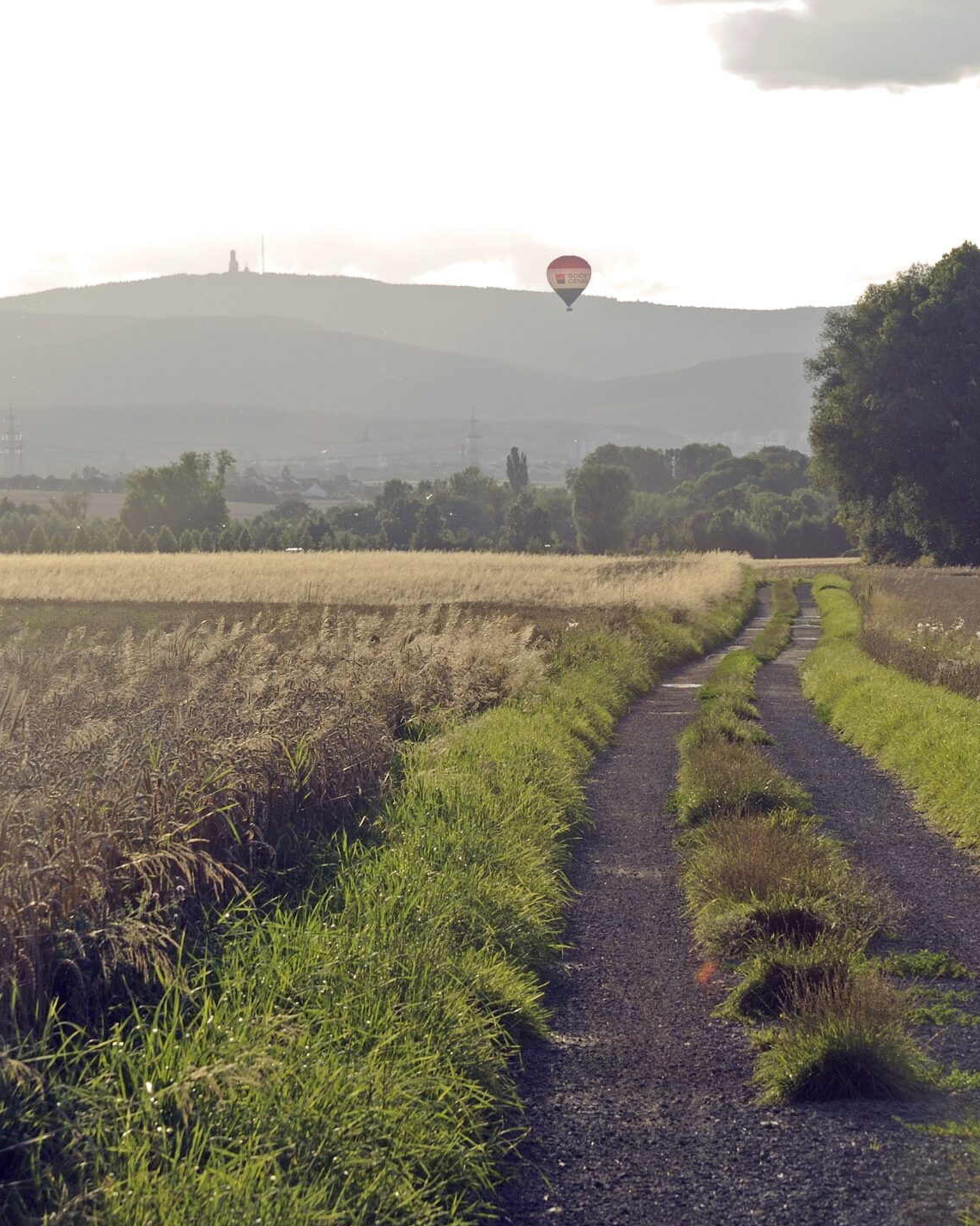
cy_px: 500
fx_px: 6416
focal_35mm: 177
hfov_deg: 8.7
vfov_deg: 10.9
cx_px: 517
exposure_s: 1/180
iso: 200
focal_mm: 70
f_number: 10
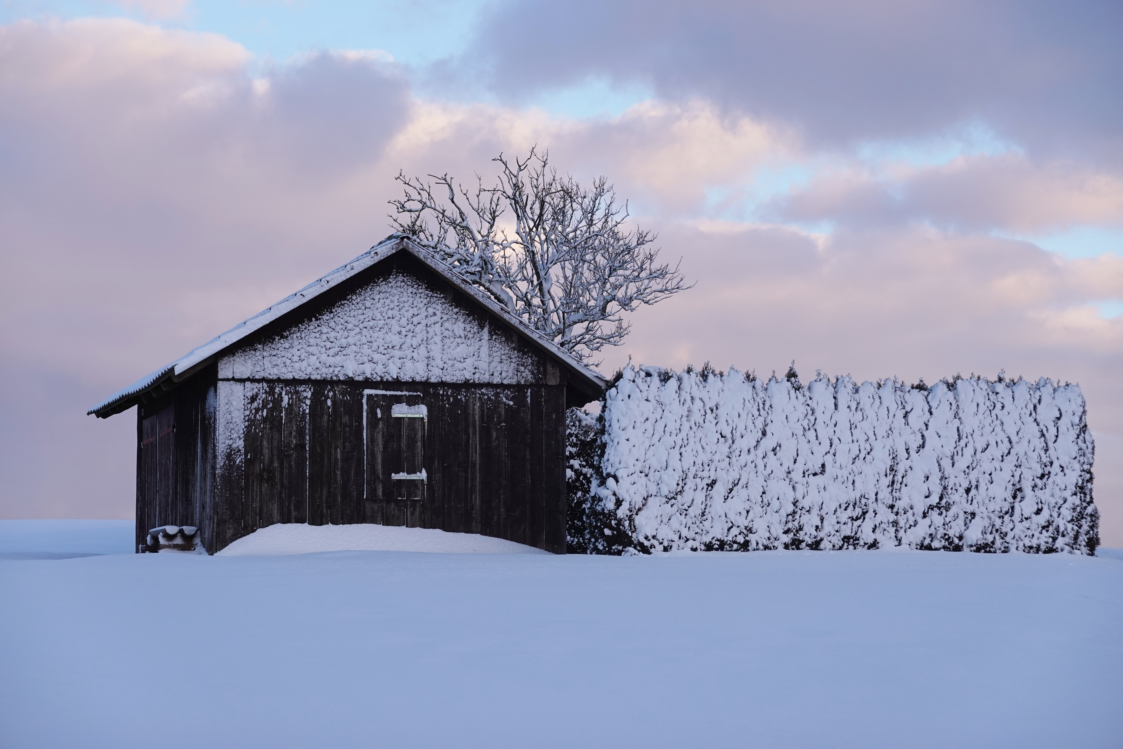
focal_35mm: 84
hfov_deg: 24.2
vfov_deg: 16.3
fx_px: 2620
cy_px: 374
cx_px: 562
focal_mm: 30.85
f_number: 4.5
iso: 125
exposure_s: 1/200
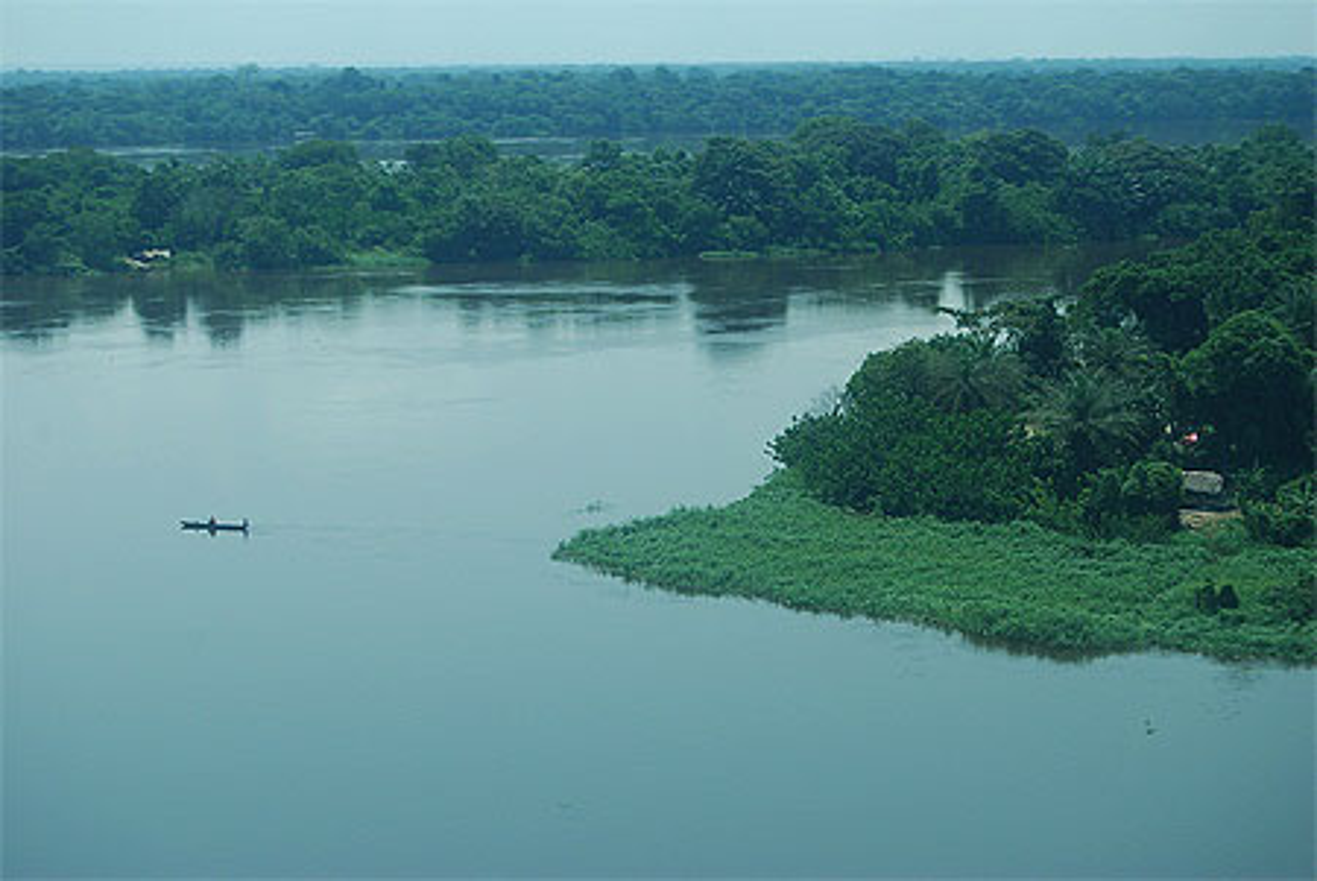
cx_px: 658
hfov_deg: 27.0
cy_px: 440
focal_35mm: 75
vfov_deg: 18.2
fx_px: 2746
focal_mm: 50
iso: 100
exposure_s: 1/200
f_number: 7.1
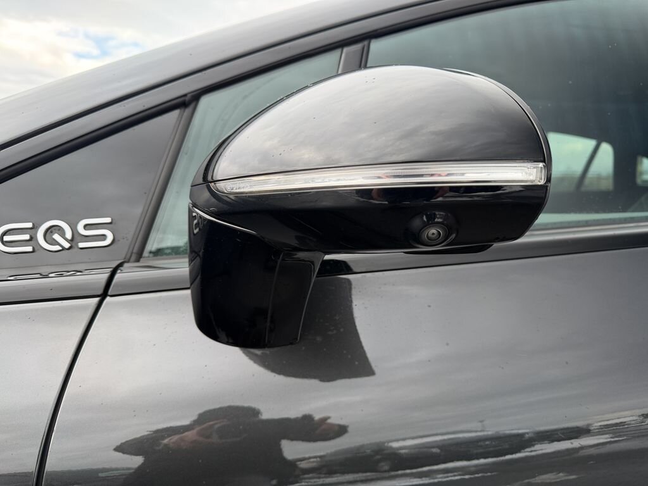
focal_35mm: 24
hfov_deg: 71.6
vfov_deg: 56.8
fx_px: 449
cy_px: 243
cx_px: 324
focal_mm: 6.76
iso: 64
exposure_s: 1/200
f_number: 1.78
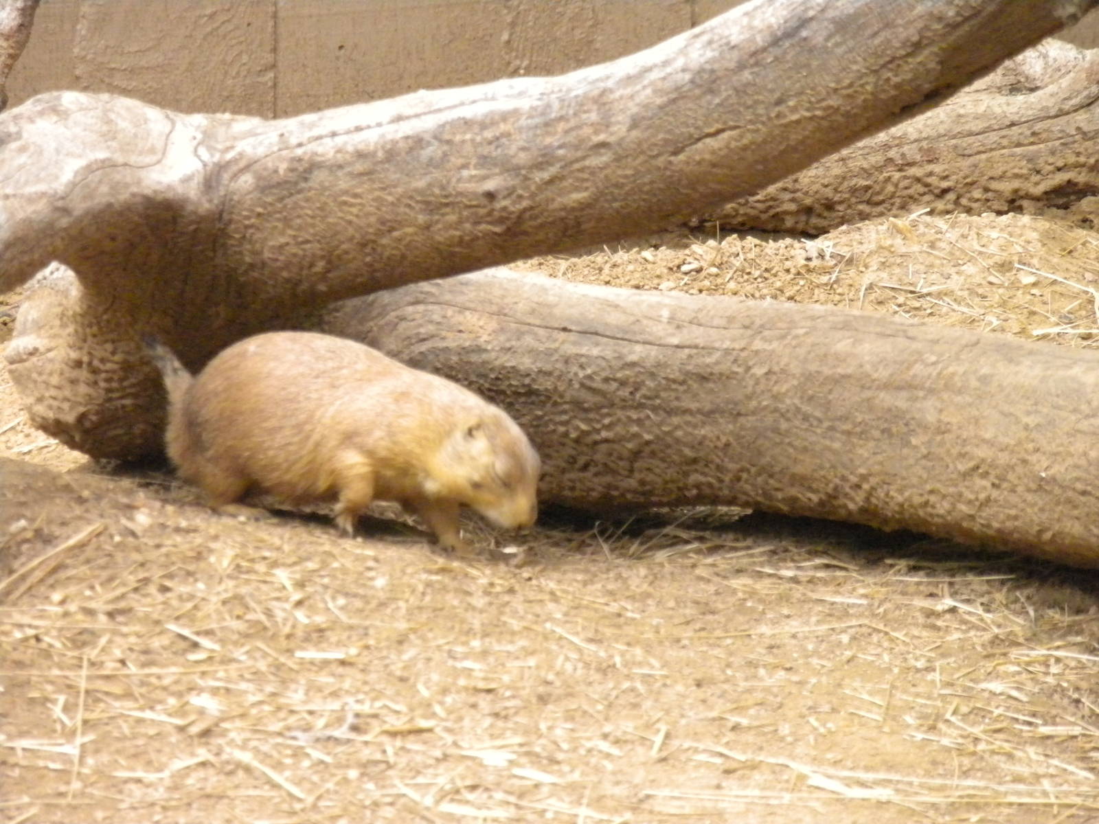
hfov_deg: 7.6
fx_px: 8255
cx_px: 550
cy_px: 412
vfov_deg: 5.7
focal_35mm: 260
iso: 800
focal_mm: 46.2
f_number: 5.3
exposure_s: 1/262
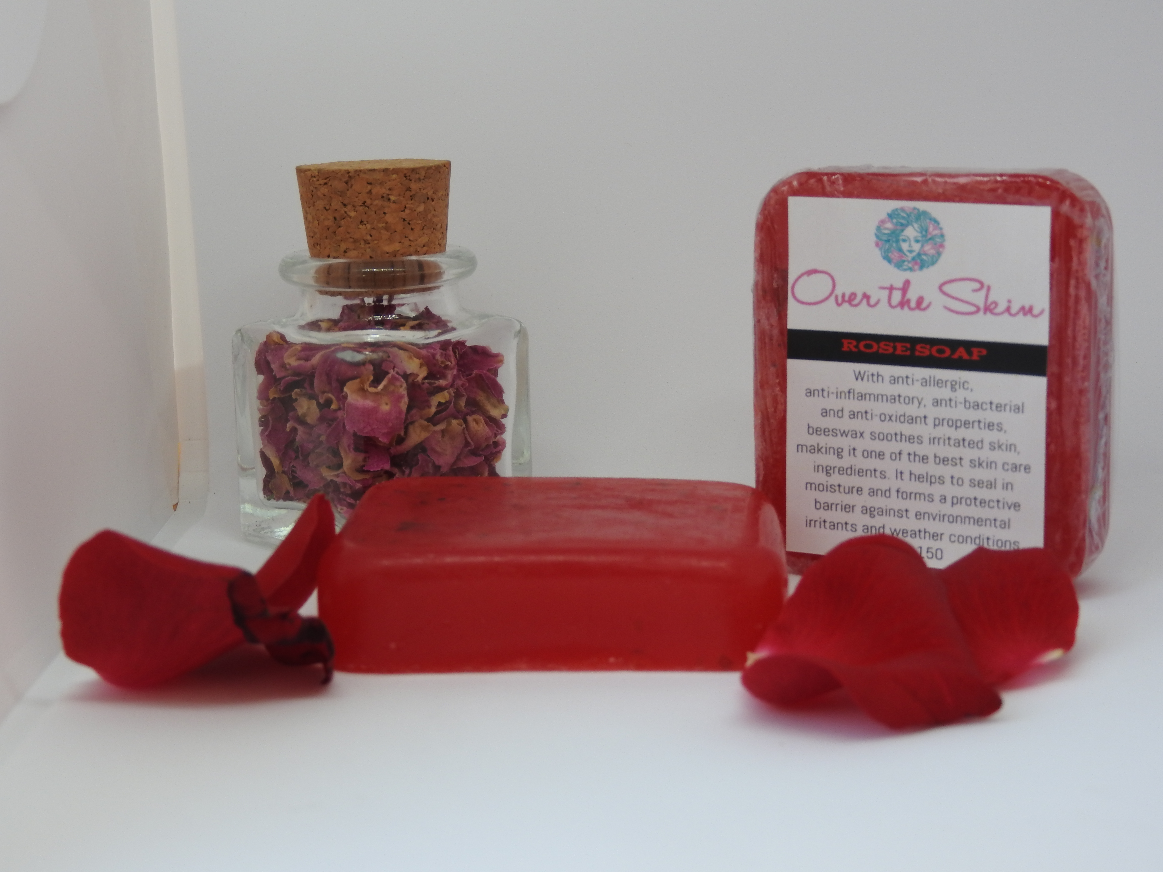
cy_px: 436
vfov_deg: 22.6
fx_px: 2184
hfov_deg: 29.8
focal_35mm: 65
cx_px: 582
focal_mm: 11.6
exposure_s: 1/80
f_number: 4.2
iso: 100
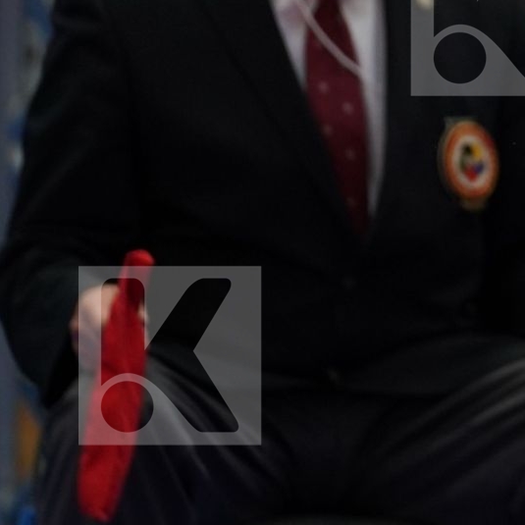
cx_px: 835
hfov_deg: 2.0
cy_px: 7
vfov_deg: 2.0
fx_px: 14722
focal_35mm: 858
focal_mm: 200
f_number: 2.8
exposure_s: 1/1000
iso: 1000
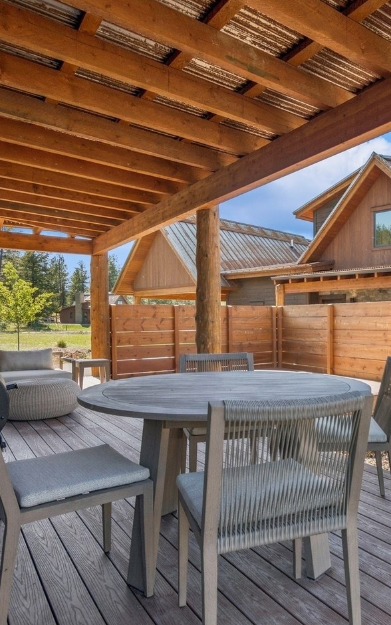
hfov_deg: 45.8
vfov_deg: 70.4
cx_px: 297
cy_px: 315
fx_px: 443
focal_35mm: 26
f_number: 6.3
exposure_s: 1/200
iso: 100
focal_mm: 10
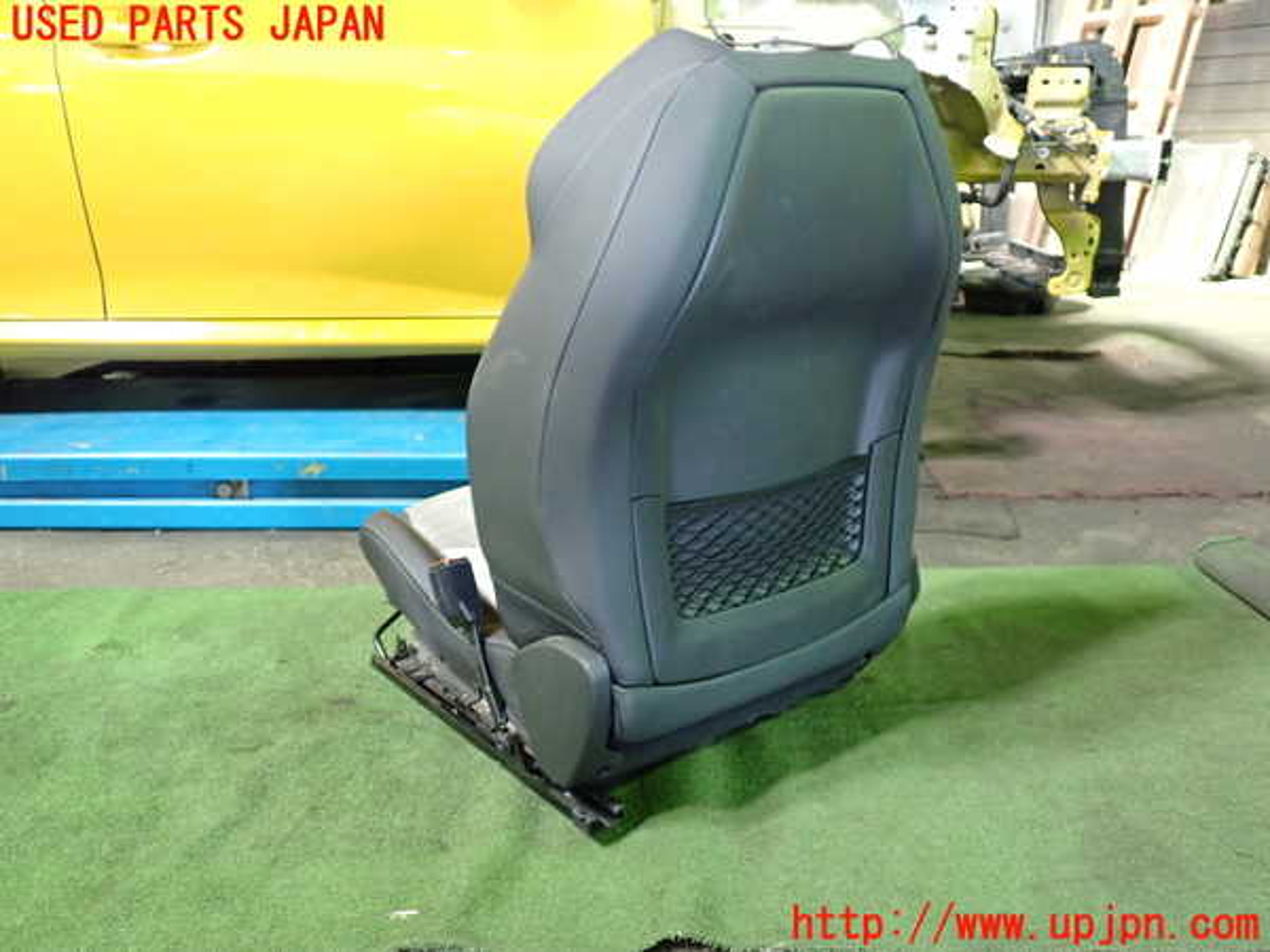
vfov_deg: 46.8
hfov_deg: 60.0
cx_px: 635
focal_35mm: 30
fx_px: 1101
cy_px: 476
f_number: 2.3
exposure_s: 1/30
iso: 500
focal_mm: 5.4
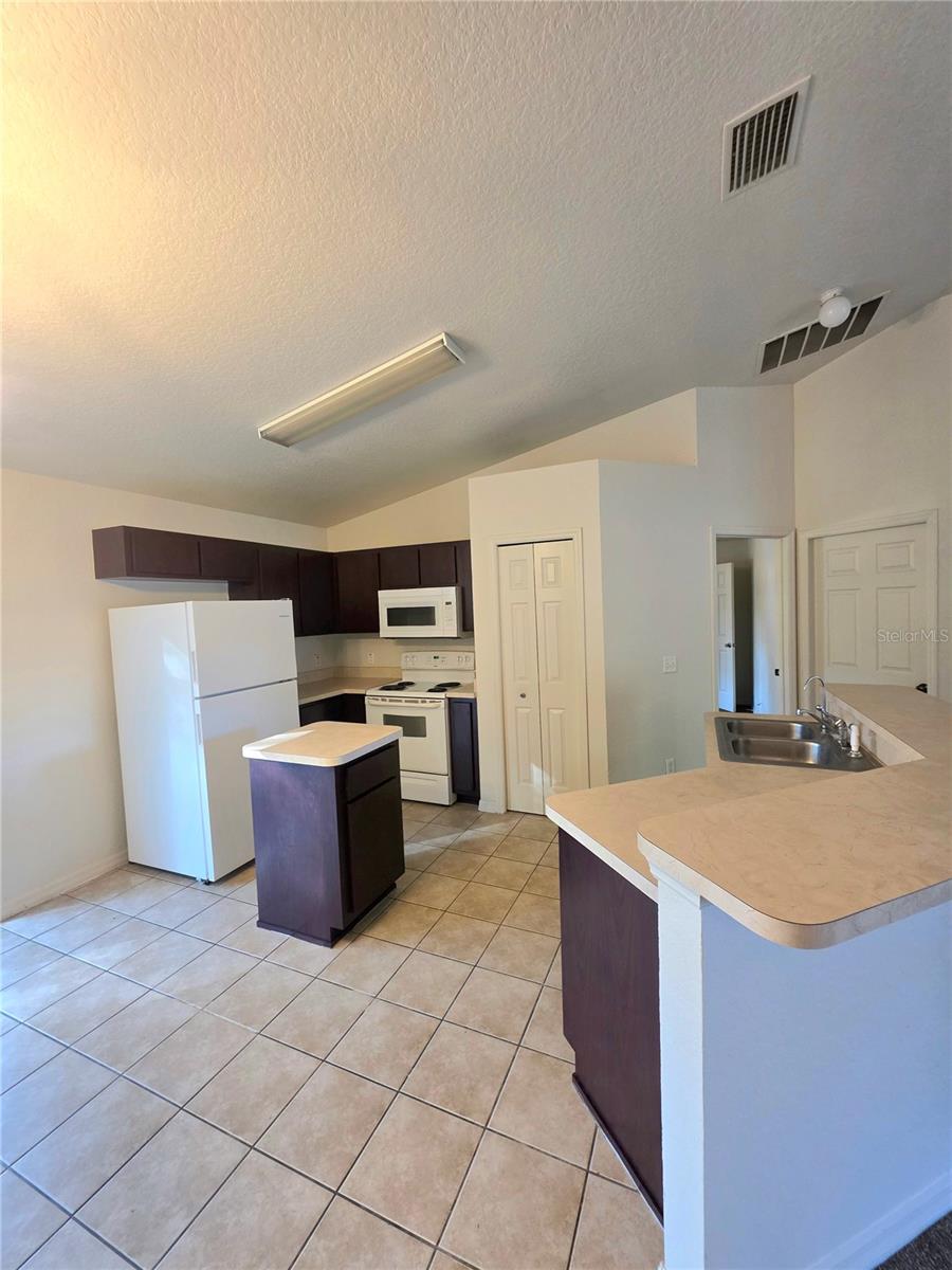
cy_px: 635
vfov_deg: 106.2
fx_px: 477
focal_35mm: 13
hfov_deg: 89.9
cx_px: 476
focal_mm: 2.2
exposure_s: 1/60.2
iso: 200
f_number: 1.9
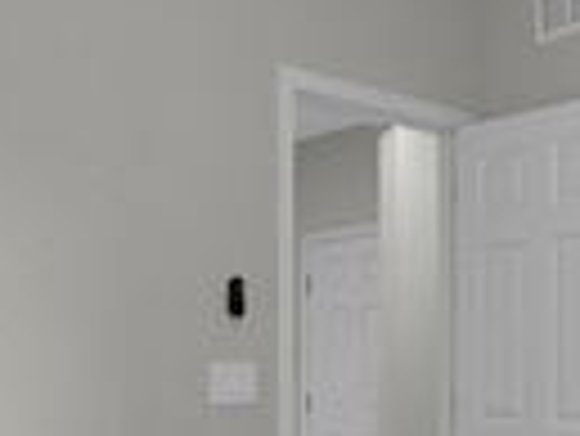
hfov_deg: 33.3
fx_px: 956
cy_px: 391
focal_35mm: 57
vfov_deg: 24.9
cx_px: 414
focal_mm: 10
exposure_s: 1/15
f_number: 7.1
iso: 640
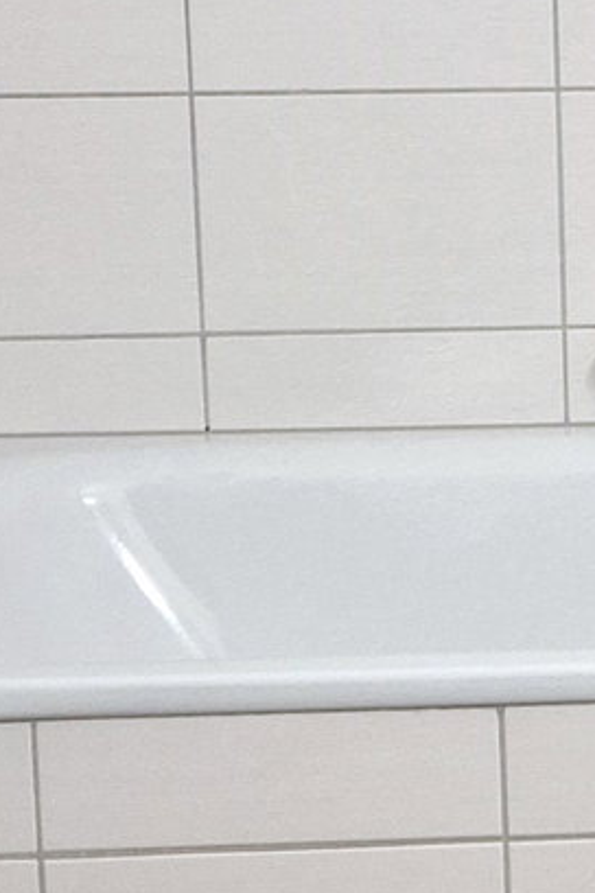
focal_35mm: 125
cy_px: 192
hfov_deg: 10.5
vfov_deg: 16.3
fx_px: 3099
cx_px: 967
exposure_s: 1/100
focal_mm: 5.4
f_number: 1.8
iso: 640
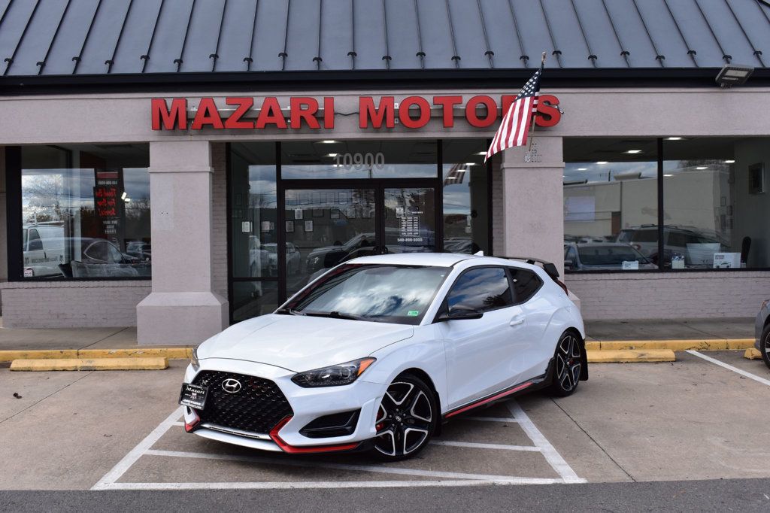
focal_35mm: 40
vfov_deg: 33.0
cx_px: 385
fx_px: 866
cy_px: 256
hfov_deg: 47.9
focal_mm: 27
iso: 400
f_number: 10
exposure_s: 1/250
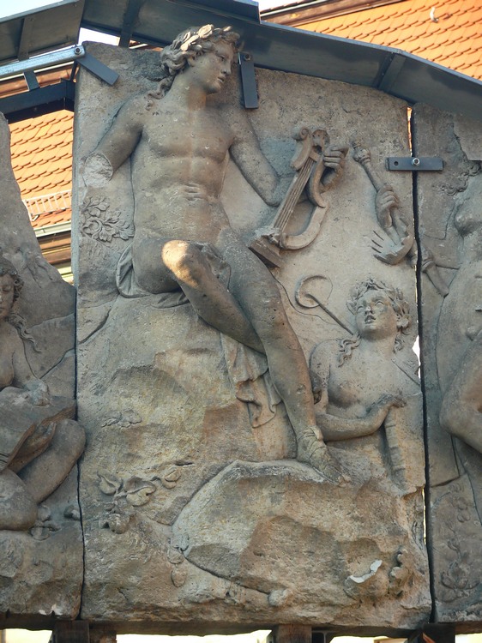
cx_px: 241
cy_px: 322
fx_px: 2879
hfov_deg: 9.6
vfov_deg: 12.7
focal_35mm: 155
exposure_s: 1/50
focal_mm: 32.9
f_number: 3.6
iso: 100
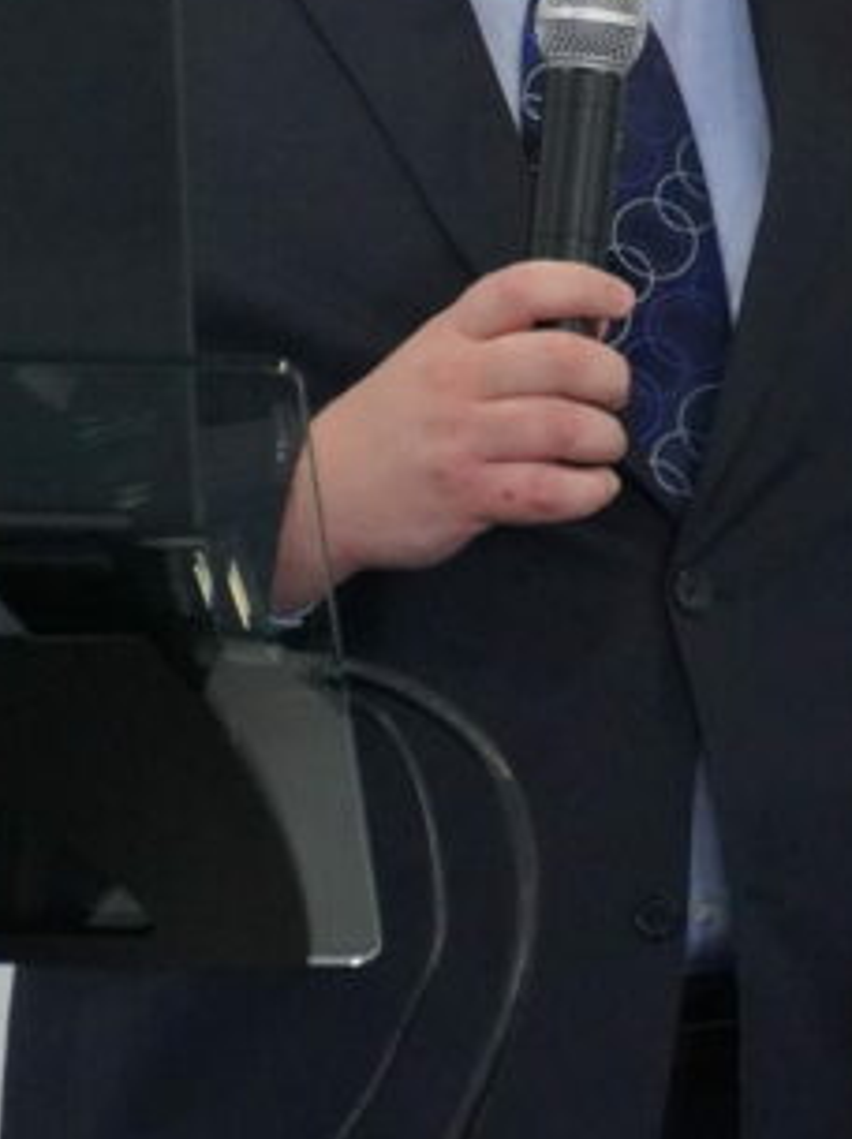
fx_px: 15950
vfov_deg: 4.1
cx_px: 566
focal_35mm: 485
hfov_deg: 3.1
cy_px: -86
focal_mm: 100
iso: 5000
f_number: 5.6
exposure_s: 1/160
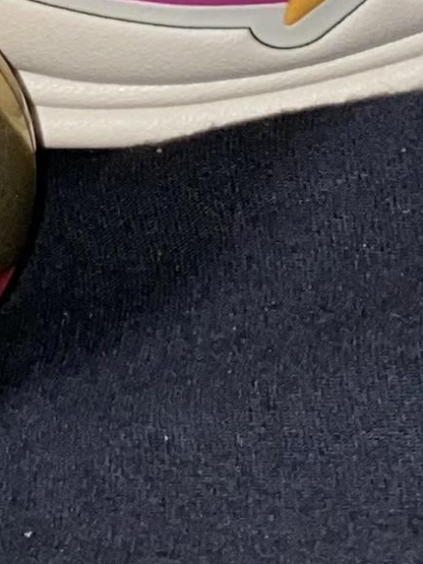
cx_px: 461
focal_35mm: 183
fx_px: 2981
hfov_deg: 8.1
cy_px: -572
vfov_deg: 10.0
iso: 32
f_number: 1.8
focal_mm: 4.25
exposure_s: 1/19
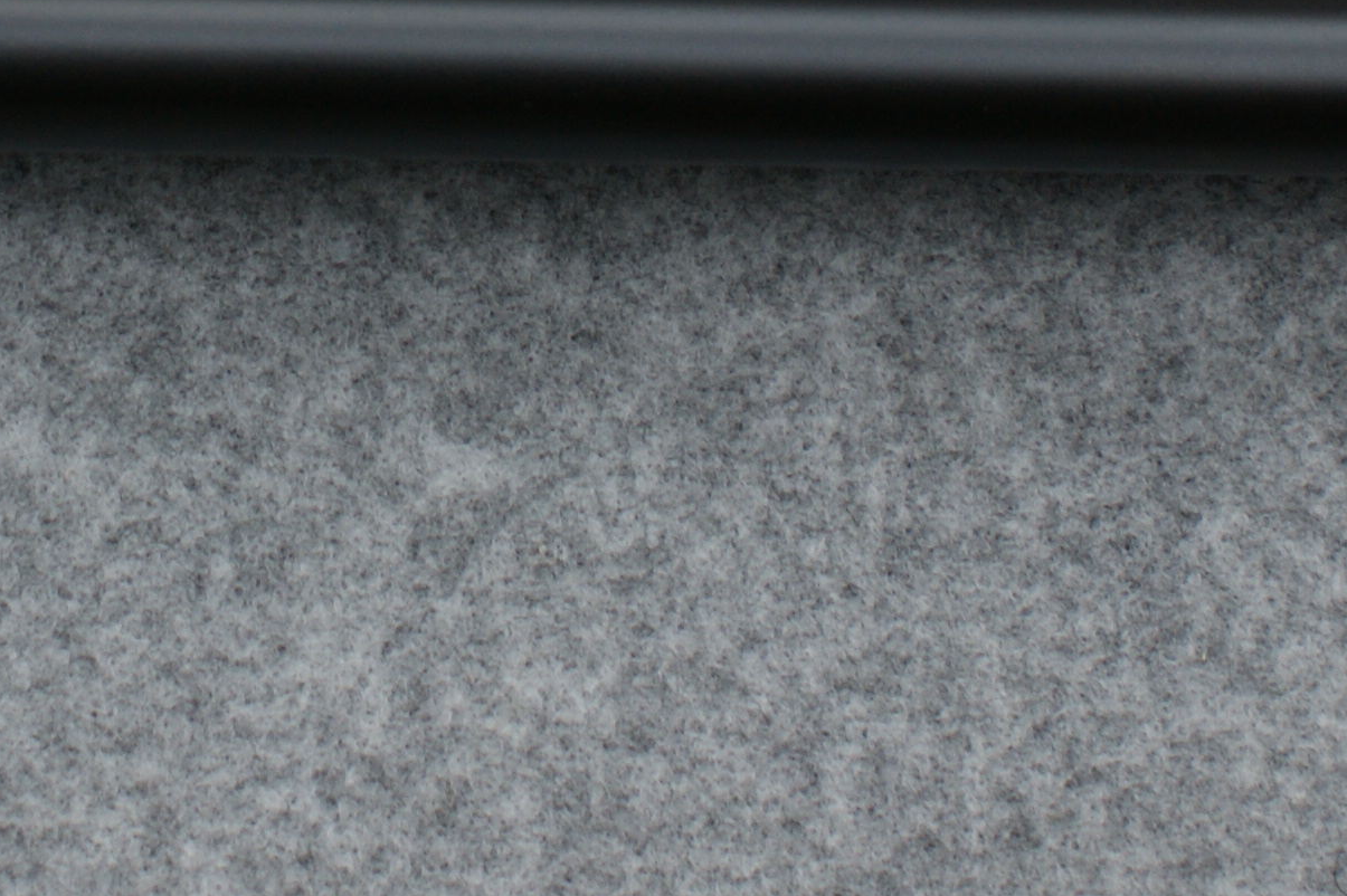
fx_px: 5983
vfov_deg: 8.4
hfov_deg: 12.8
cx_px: 328
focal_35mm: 160
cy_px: -345
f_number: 5.6
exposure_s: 1/160
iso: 100
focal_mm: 28
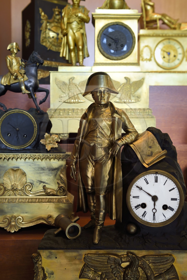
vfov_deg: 50.7
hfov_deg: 35.0
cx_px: 94
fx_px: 296
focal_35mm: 38
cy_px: 140
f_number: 7.1
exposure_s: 1/30
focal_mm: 38
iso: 1600
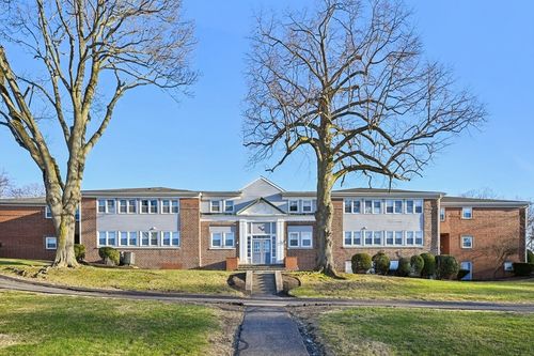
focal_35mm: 18
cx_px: 267
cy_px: 178
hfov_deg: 90.0
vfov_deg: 67.3
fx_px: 267
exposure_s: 1/400
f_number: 8
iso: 400
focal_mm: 18
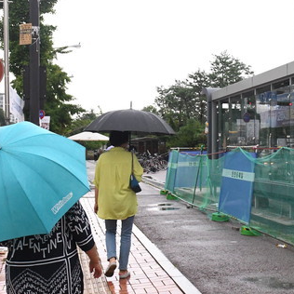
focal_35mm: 58
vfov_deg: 29.5
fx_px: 557
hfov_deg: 28.7
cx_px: 251
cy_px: 160
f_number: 5.6
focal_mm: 24
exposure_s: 1/1600
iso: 8000
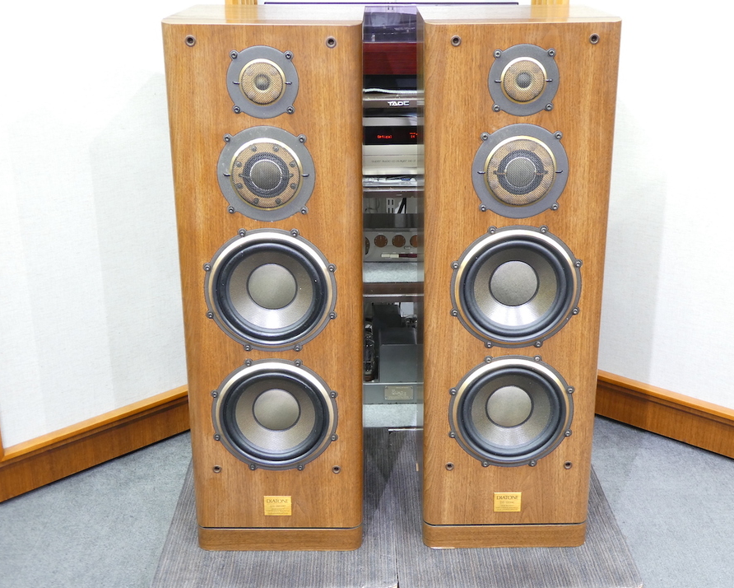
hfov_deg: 43.8
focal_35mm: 42
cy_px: 293
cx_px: 370
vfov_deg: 35.7
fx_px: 913
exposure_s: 1/2.5
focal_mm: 7.2
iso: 200
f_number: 3.8
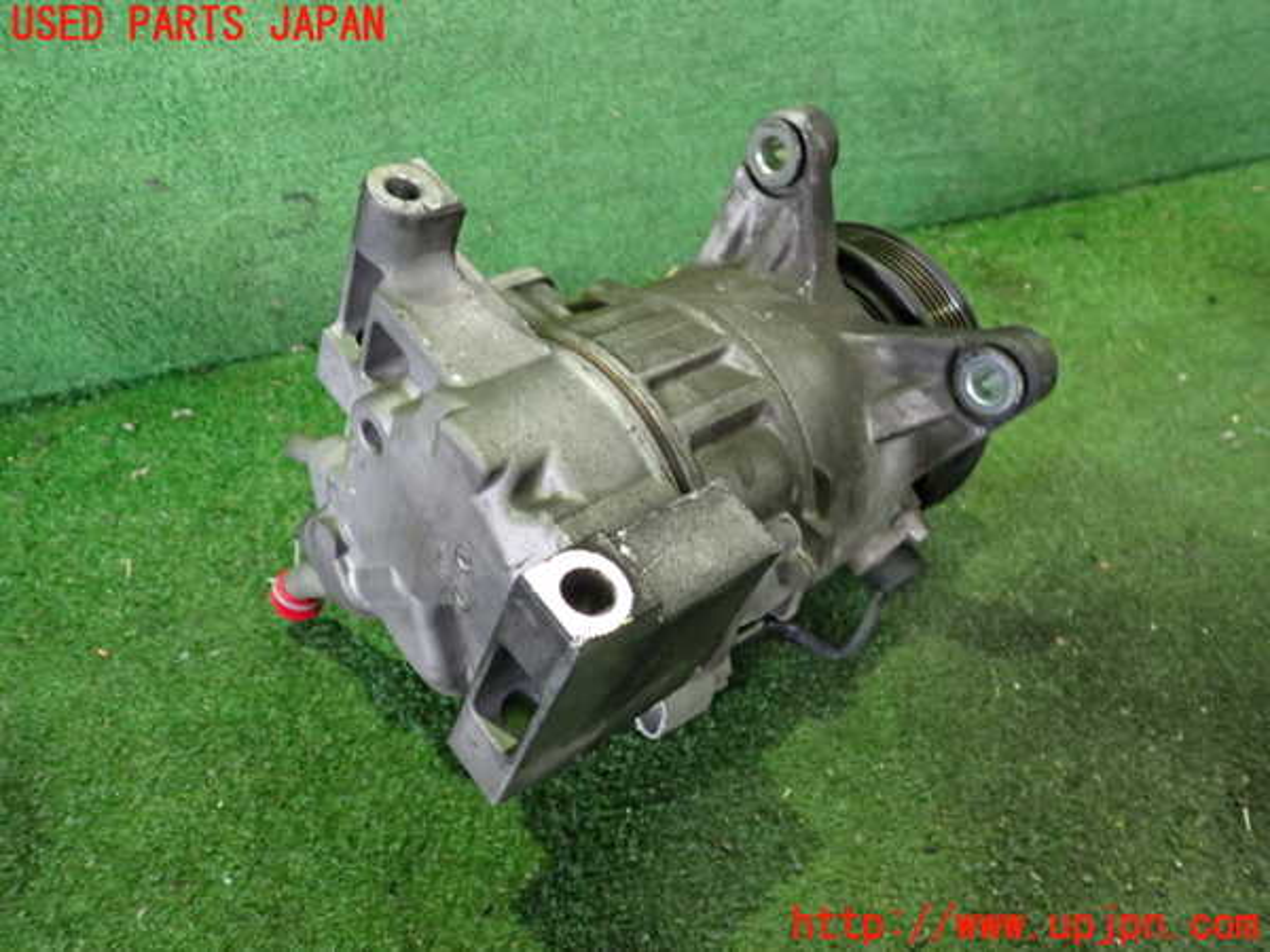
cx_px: 635
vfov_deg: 46.8
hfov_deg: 60.0
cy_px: 476
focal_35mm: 30
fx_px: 1101
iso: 640
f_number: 2.3
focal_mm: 5.4
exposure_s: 1/30
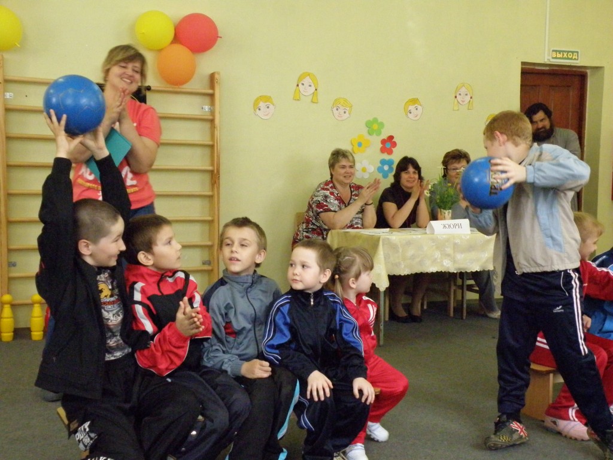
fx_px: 761
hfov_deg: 43.9
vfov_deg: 33.6
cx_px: 306
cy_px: 230
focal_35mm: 43
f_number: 3.3
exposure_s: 1/100
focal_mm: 7.68
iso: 800
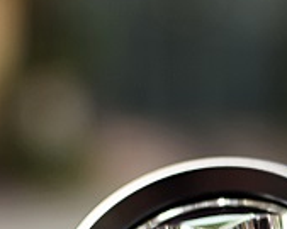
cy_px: 261
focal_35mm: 204
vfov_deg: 7.5
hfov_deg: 9.3
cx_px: 362
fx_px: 1731
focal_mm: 35
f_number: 2.5
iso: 200
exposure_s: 1/200
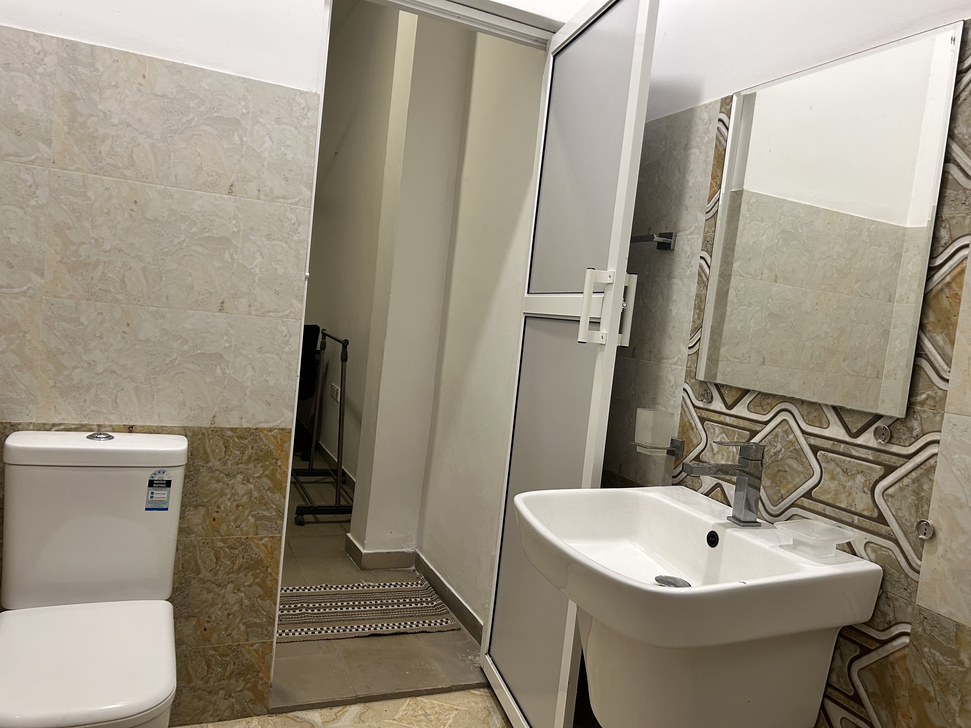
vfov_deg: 53.1
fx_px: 729
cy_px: 364
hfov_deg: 67.3
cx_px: 486
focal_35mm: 26
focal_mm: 5.7
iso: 160
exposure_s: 1/50
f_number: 1.5
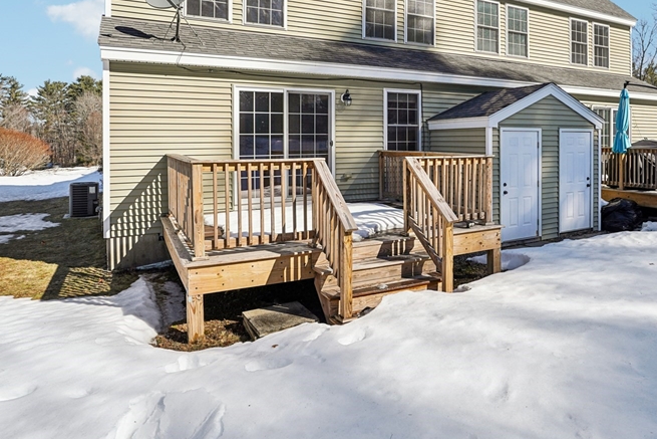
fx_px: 456
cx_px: 433
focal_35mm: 25
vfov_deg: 50.4
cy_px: 148
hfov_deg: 69.6
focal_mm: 16
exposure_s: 1/200
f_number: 8
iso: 100
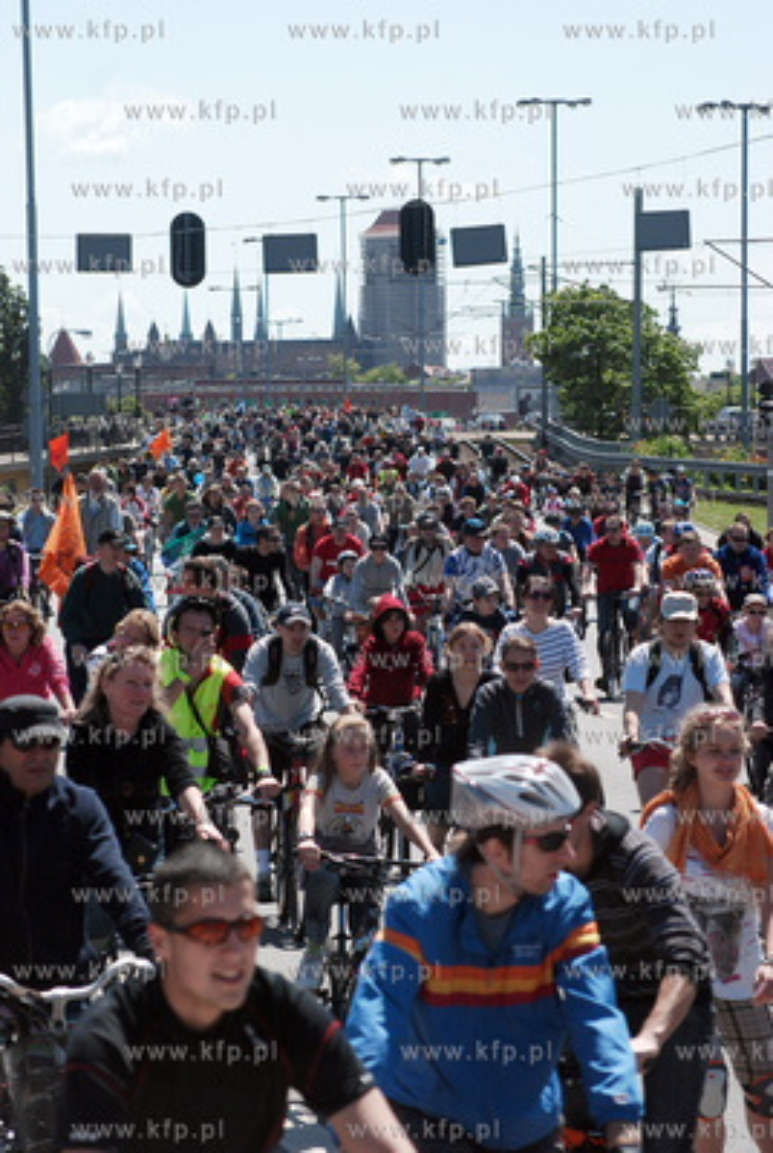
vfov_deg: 13.4
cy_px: 576
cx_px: 386
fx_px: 4911
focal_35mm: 153
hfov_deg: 9.0
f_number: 7.1
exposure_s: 1/640
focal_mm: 102
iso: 250
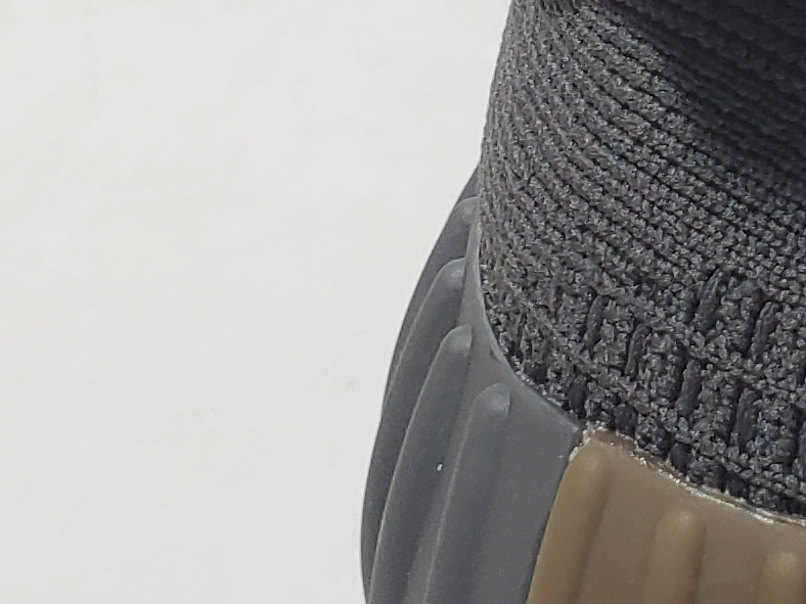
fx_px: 3097
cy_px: -93
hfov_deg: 13.1
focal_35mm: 133
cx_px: 1535
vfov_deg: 11.0
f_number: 2.4
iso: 50
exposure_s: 1/164
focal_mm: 4.3
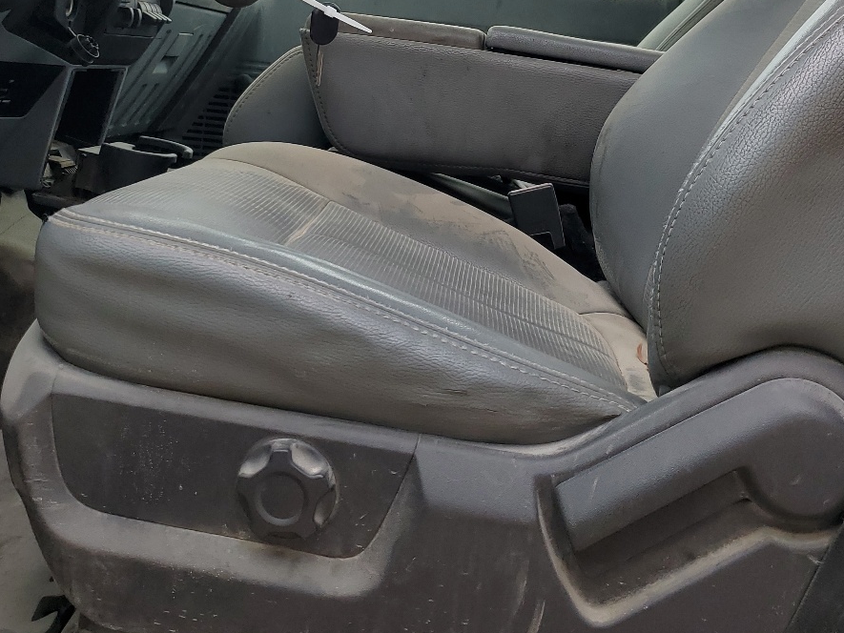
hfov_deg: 40.4
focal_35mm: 47
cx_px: 426
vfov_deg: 29.8
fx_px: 1146
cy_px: 90
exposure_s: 1/213
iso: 50
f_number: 1.5
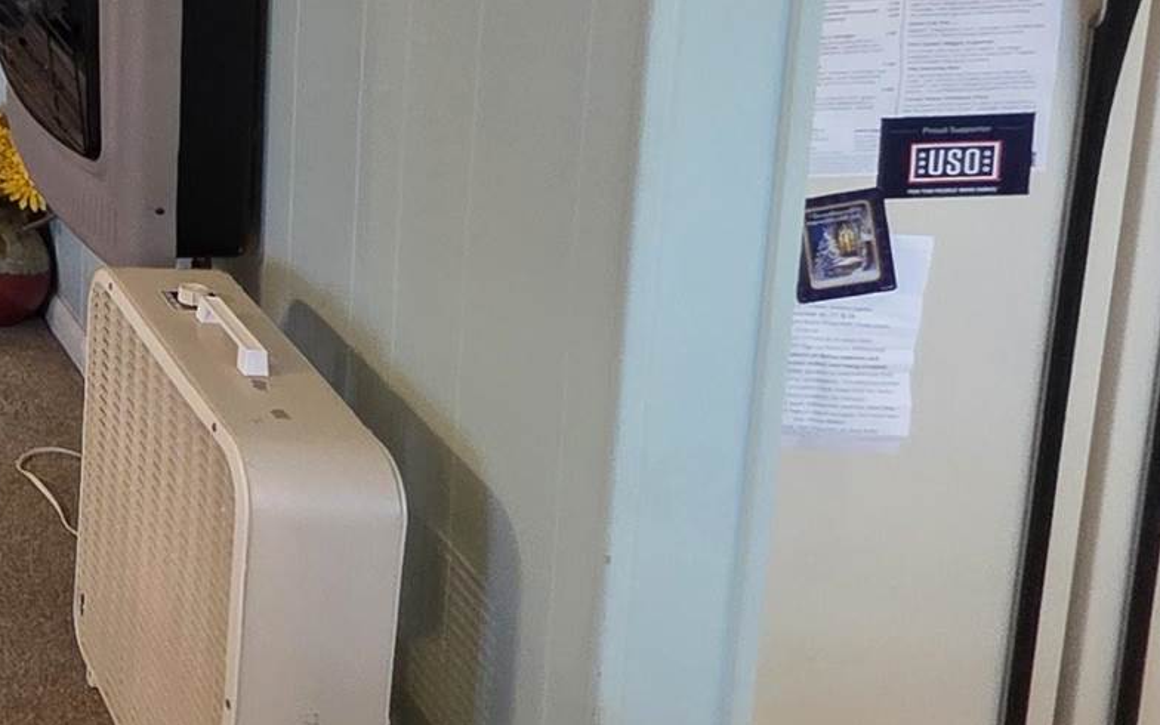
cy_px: -50
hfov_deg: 22.0
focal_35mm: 54
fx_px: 1707
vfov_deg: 22.7
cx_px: -947
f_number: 1.9
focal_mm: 2.2
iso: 320
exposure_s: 1/60
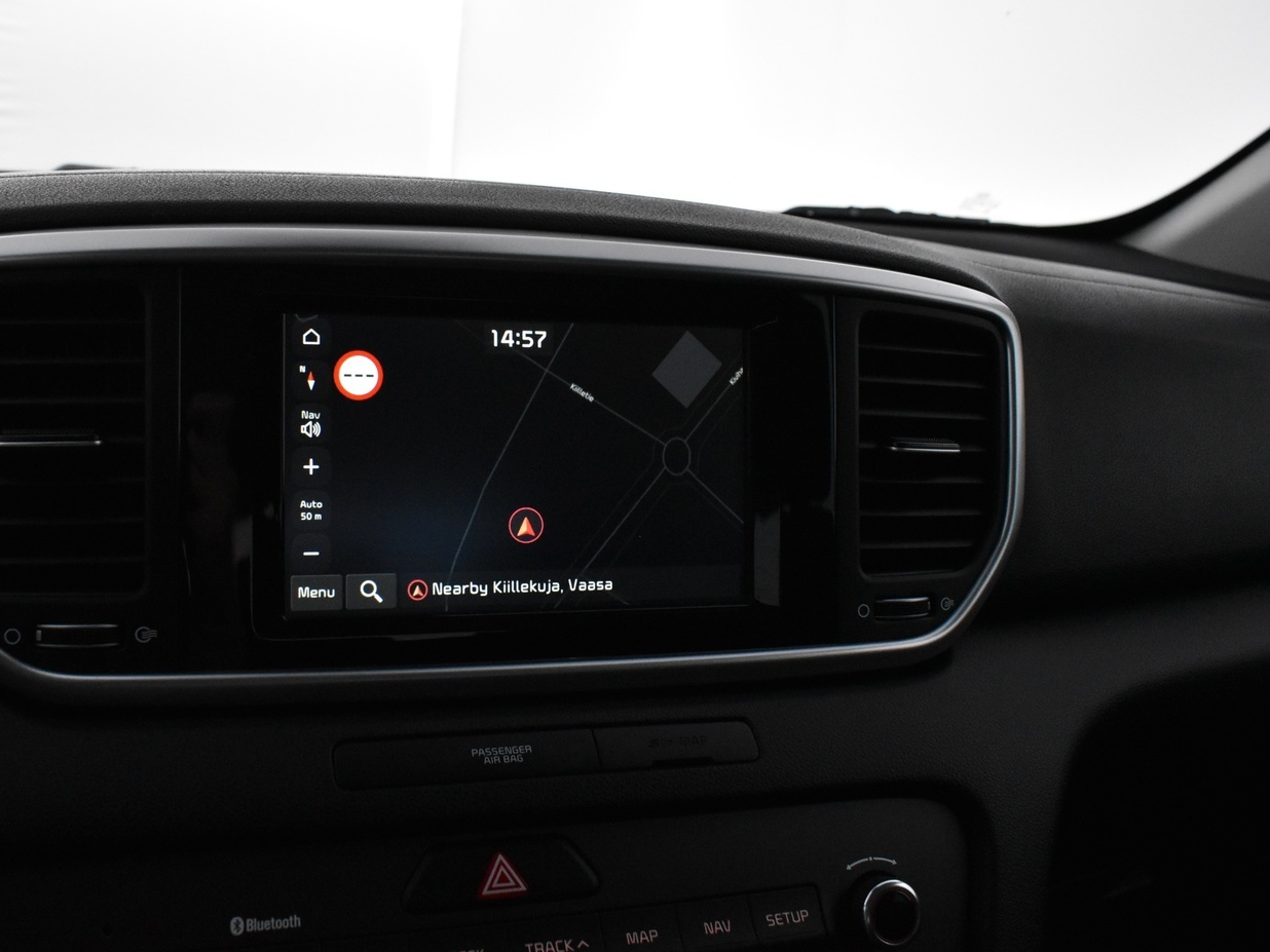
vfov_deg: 41.8
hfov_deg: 53.6
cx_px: 512
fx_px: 1247
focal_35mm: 34
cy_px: 450
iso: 3200
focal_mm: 18
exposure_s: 1/100
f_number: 5
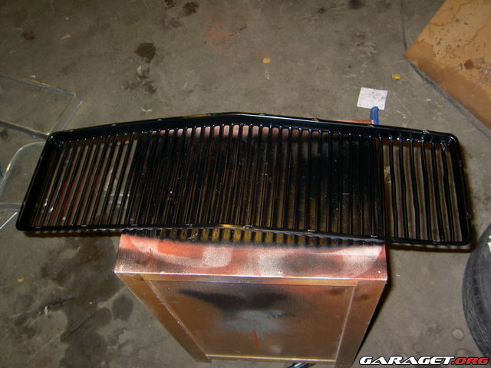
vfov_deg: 41.8
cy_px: 184
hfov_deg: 54.0
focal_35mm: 34
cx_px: 246
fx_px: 482
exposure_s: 1/60
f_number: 2.8
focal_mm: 5.6
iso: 100
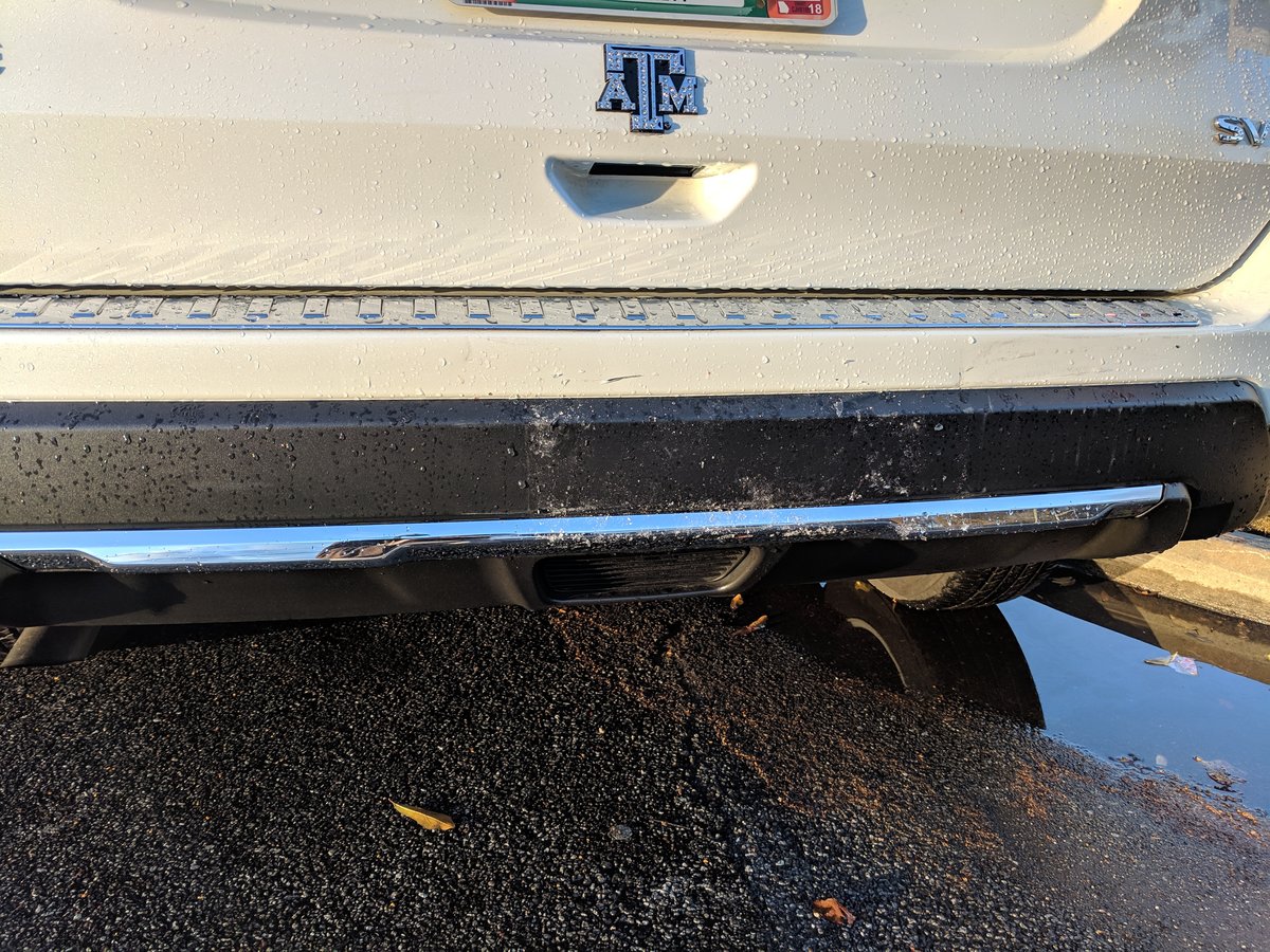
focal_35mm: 26
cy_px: 476
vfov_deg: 53.1
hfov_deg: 67.3
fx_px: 954
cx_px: 635
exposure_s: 1/294
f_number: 2
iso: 50
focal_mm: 4.67
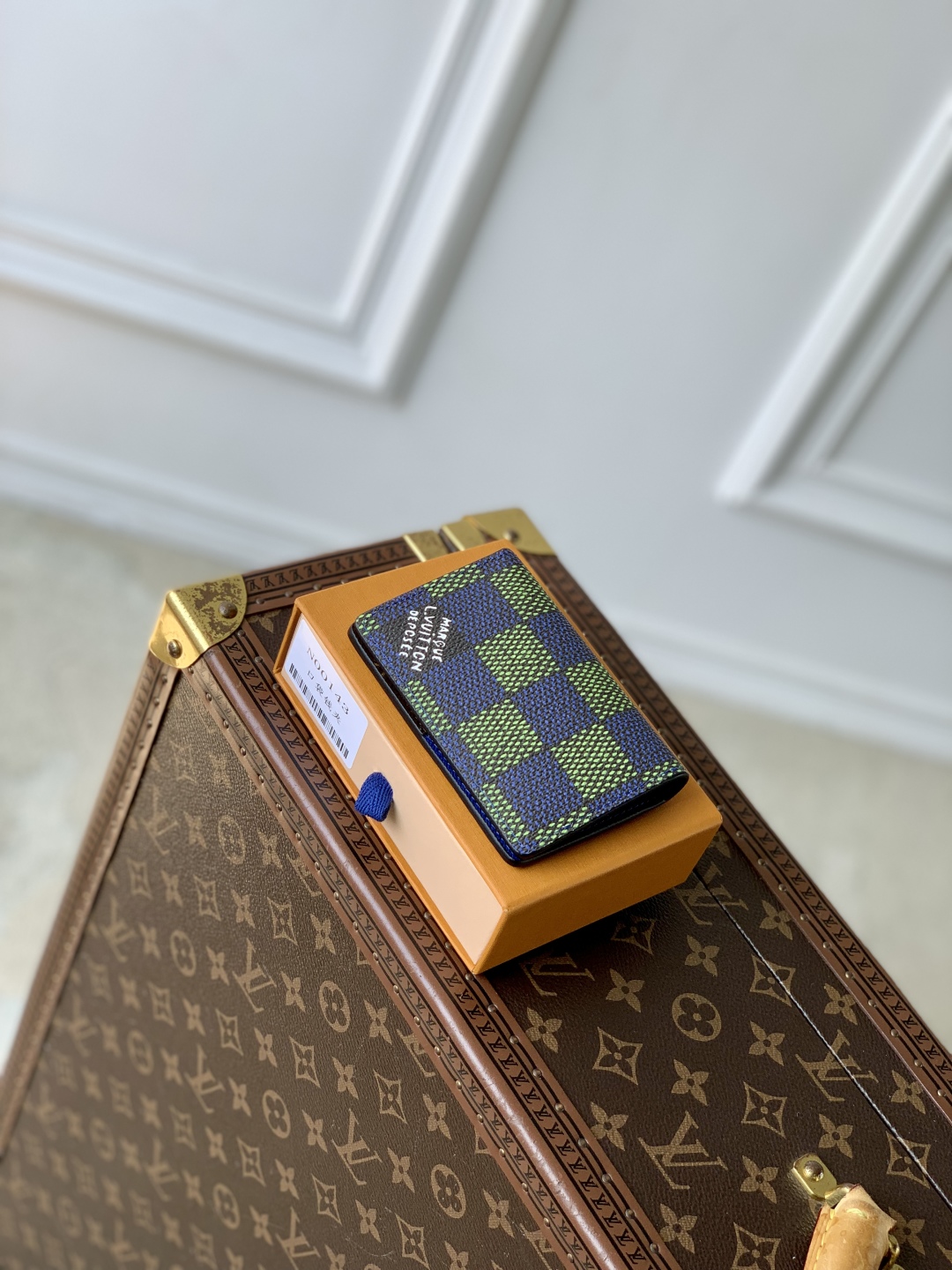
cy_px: 635
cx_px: 476
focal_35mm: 52
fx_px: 1907
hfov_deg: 28.0
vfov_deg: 36.8
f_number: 2.4
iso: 16
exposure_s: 1/156
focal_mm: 6
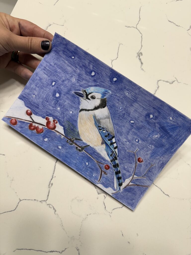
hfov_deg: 56.8
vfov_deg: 71.6
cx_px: 96
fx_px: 177
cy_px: 128
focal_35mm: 24
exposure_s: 1/120
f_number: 1.78
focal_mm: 6.76
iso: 64
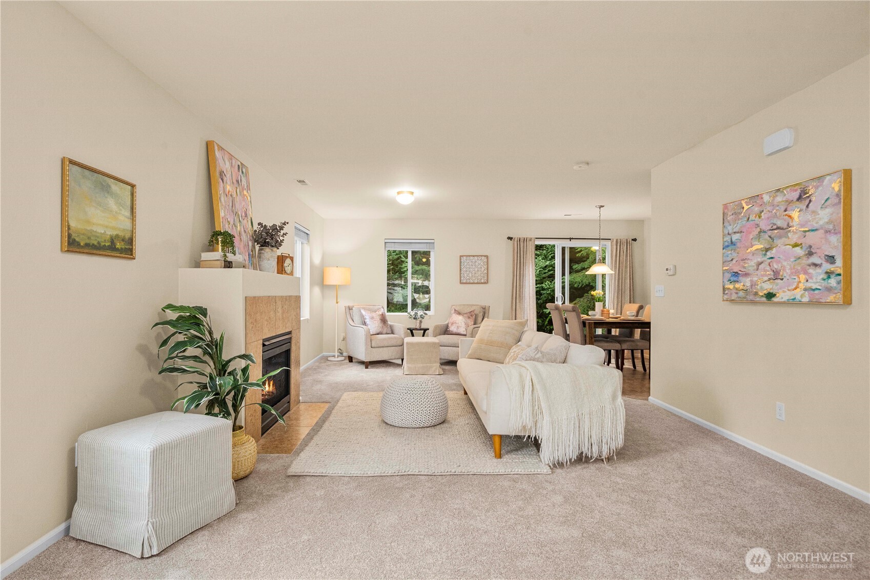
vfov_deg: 67.4
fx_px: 435
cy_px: 290
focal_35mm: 18
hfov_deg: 90.0
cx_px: 435
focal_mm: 18
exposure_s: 1/30
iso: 1600
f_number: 8
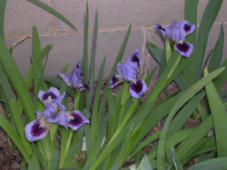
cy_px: 85
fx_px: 754
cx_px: 114
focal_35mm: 115
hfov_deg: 17.1
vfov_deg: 12.9
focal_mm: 17.4
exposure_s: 1/60.1
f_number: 4.9
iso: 154
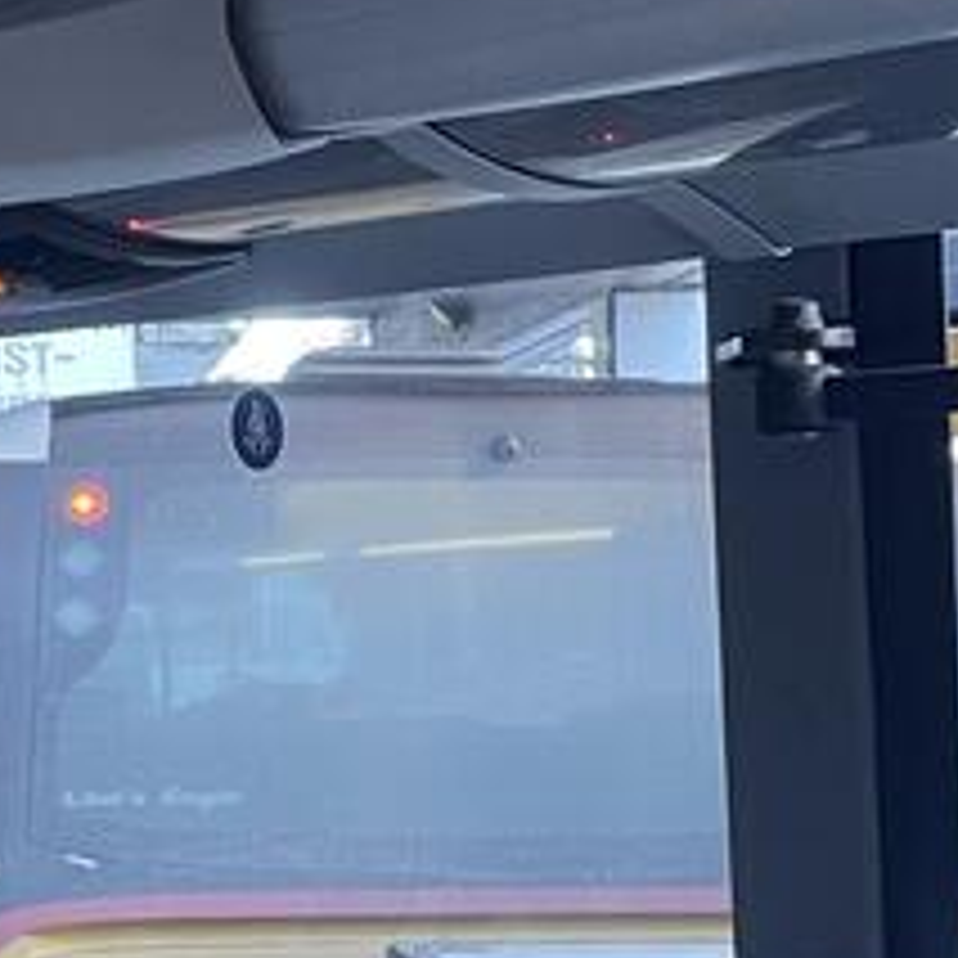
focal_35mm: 111
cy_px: 803
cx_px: 157
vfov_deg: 15.6
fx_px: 3475
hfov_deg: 15.6
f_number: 1.6
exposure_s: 1/60
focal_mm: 4.2
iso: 160
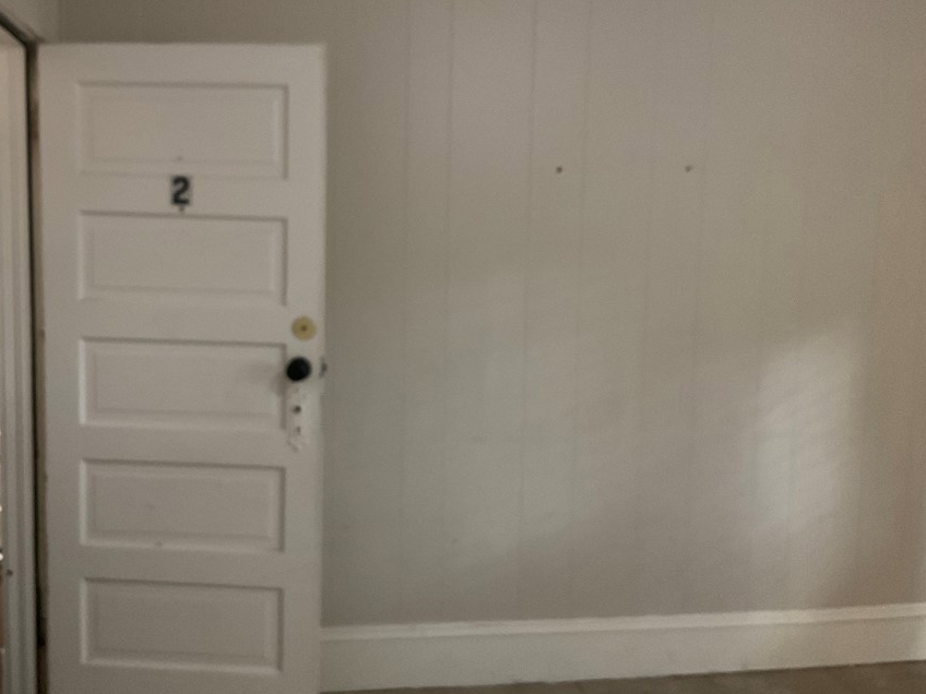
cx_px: 381
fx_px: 936
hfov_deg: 52.3
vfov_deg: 40.7
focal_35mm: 35
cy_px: 331
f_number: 1.8
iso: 320
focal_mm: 3
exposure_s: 1/30
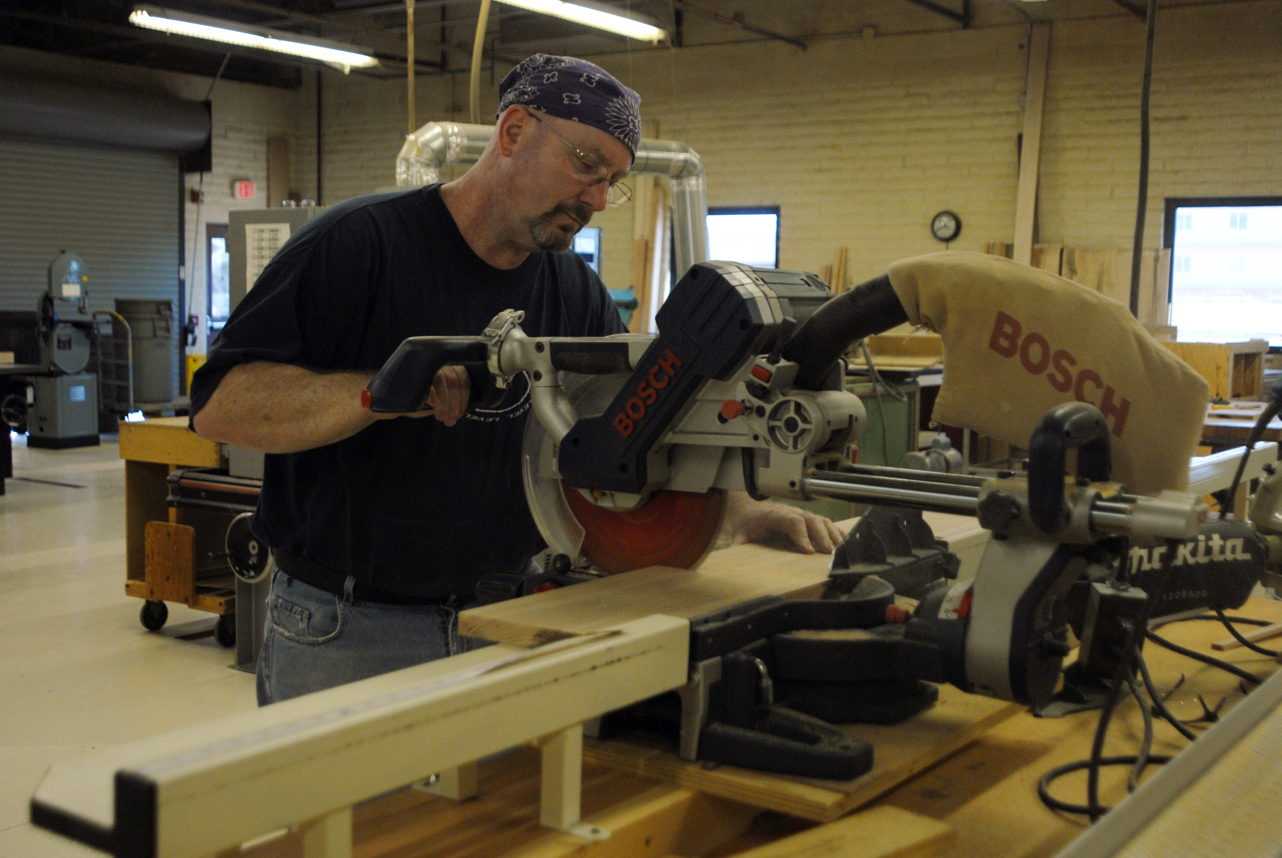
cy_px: 429
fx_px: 6418
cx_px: 641
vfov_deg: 7.7
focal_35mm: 180
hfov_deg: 11.4
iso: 200
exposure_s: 1/60
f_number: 5.6
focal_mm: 120
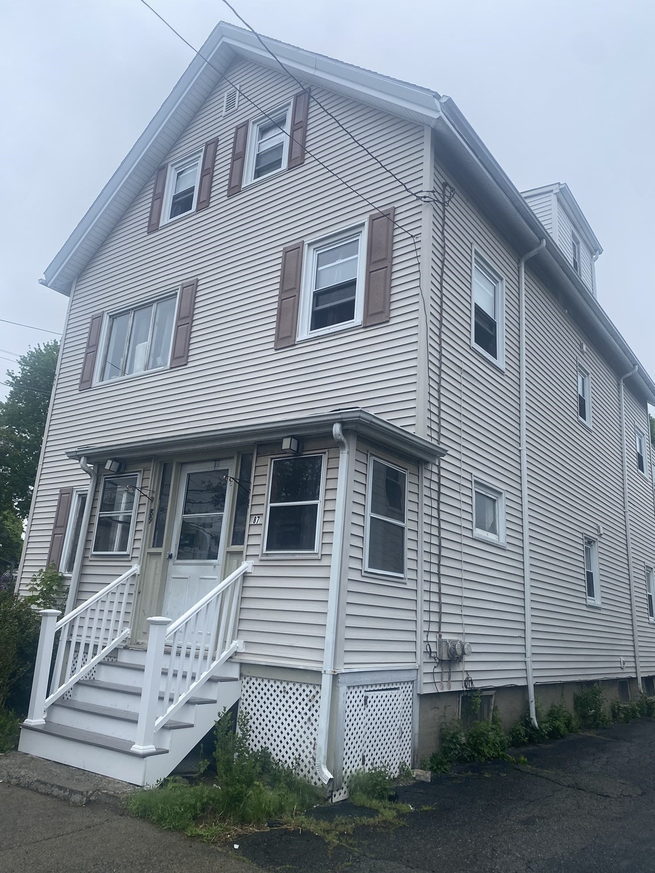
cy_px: 436
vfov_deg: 67.3
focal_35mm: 26
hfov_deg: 53.1
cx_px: 328
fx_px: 656
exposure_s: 1/927
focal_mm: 4.25
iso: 32
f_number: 1.8
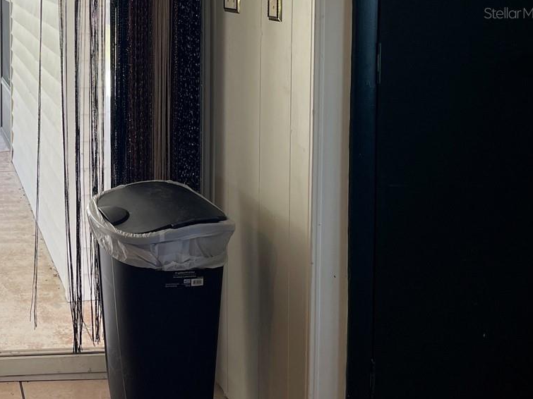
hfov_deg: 32.9
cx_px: -14
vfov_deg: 26.3
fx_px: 816
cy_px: 13
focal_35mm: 53
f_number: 1.6
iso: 32
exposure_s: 1/185
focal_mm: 5.1
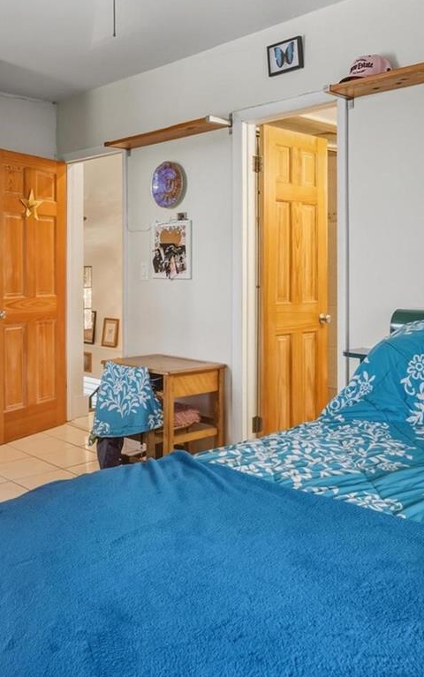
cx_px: 170
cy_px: 276
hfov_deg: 37.2
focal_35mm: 34
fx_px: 628
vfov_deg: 56.3
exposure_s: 1/15
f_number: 8
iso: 200
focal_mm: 16
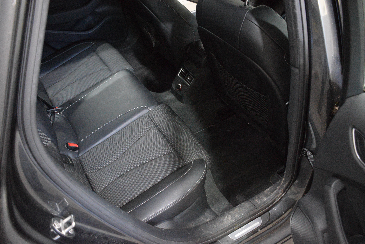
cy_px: 122
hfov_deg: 57.2
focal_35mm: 33
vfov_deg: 40.0
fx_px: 335
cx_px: 182
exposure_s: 1/60
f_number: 3.8
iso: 4500
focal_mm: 22
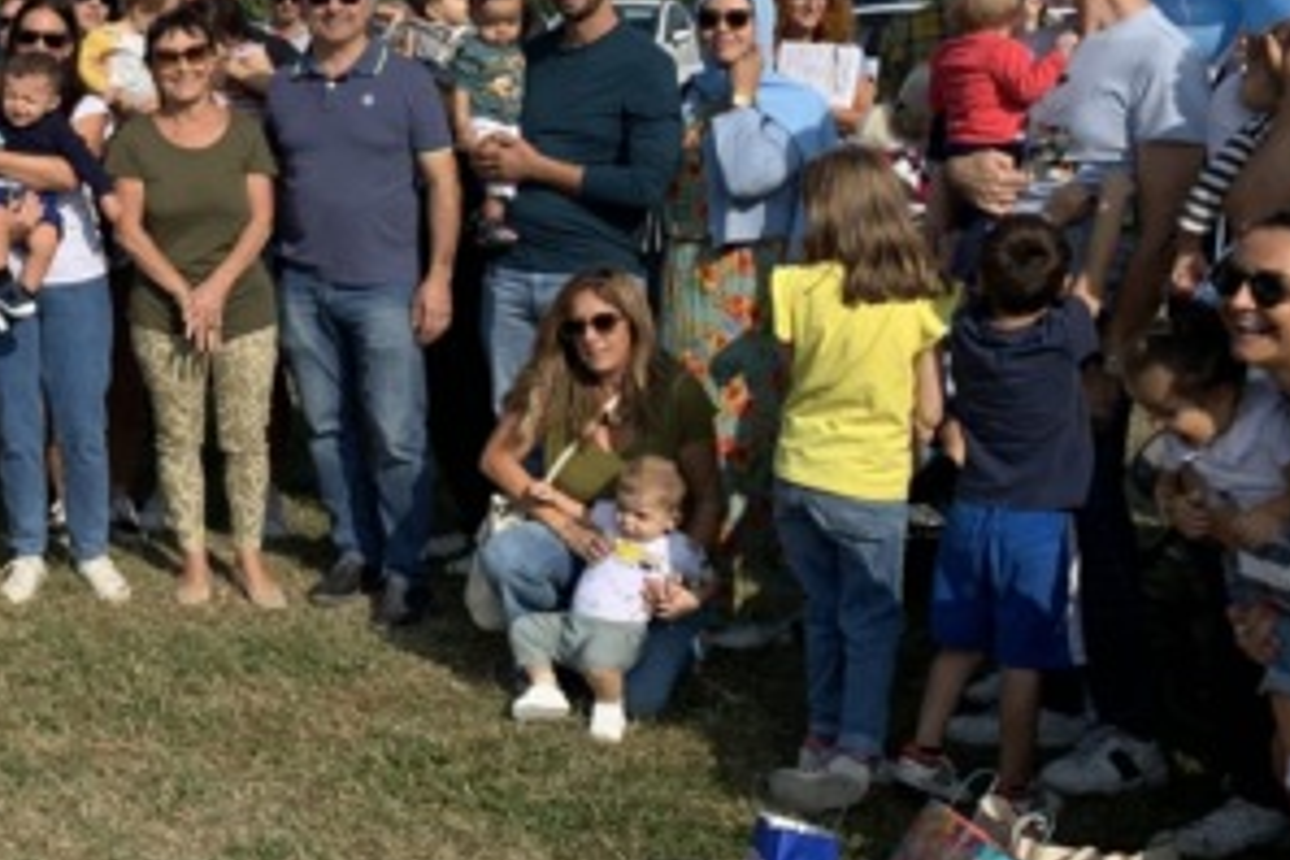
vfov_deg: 21.5
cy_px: 109
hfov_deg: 30.1
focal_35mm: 62
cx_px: -13
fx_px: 2221
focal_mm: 4.25
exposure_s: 1/2755
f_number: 1.8
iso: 25
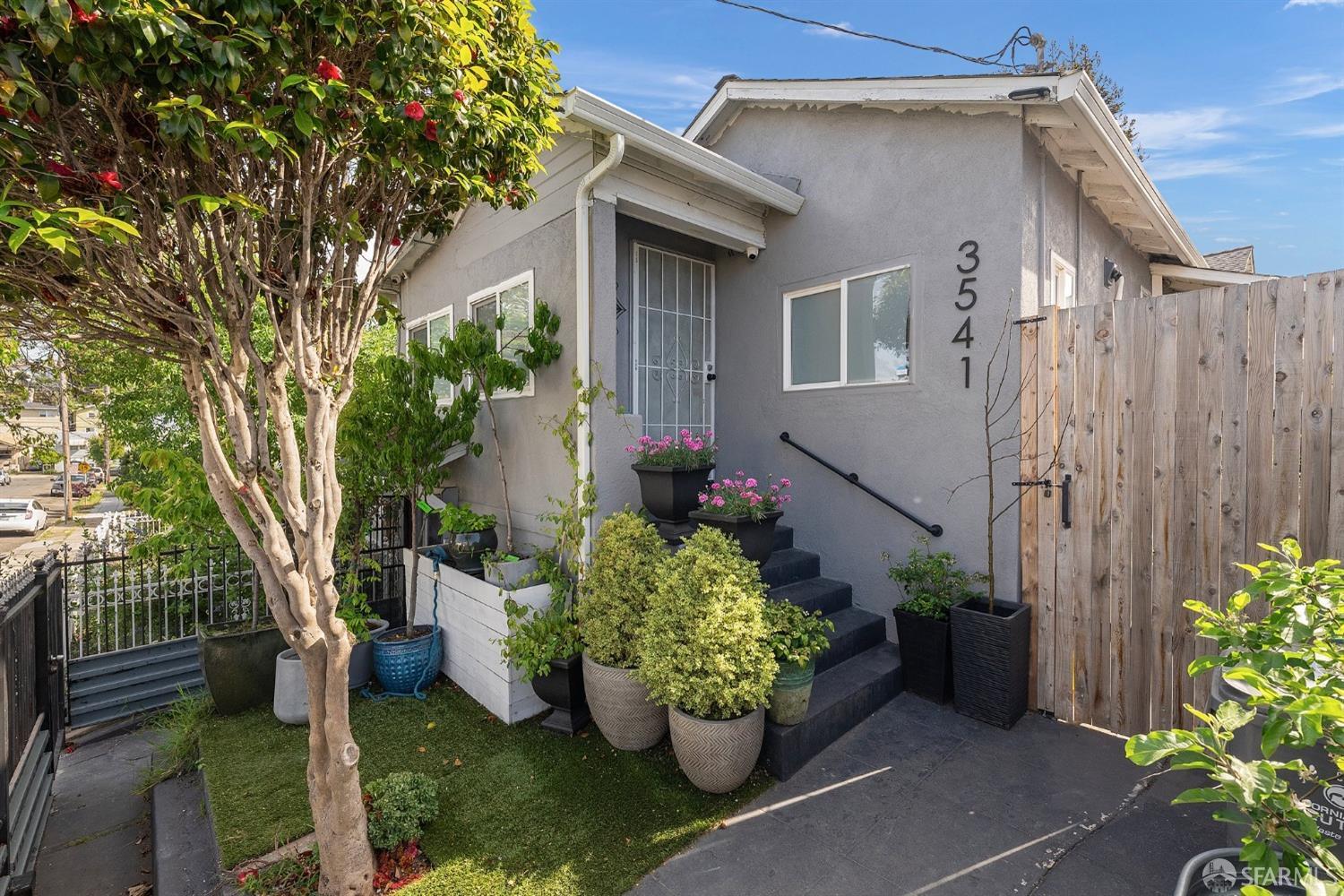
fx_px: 560
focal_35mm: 15
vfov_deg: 77.3
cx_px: 672
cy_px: 448
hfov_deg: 100.4
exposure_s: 1/320
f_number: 8
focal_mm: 15
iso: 640
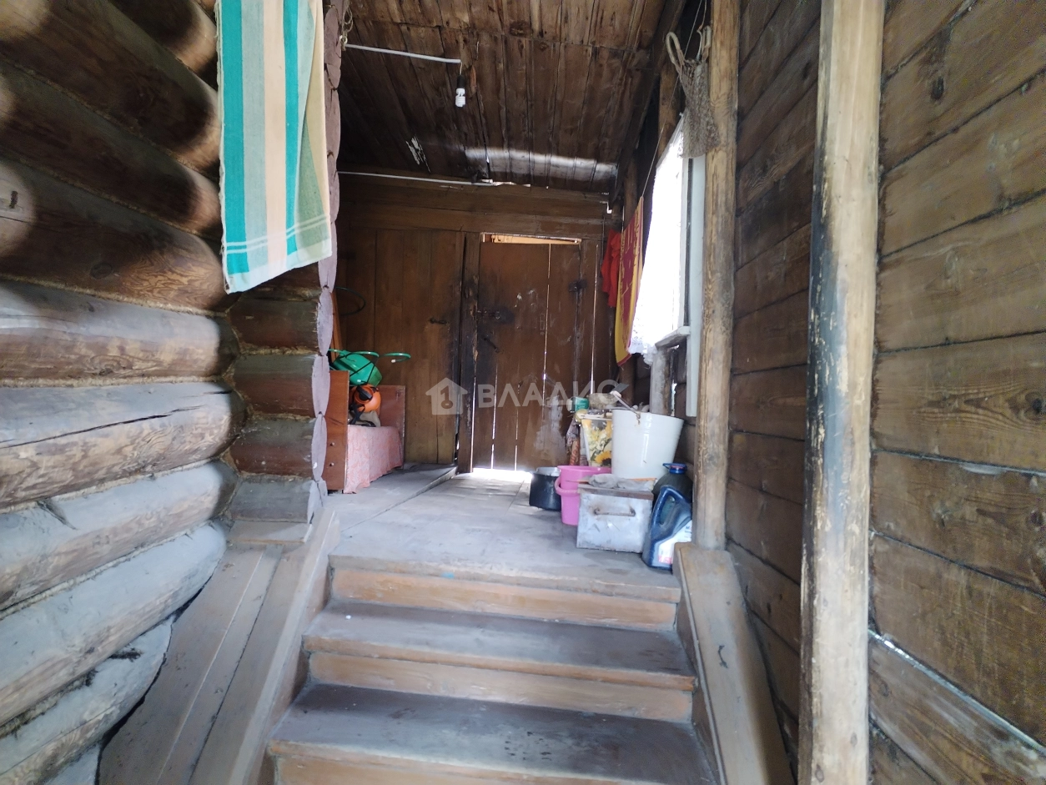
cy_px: 392
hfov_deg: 61.7
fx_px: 876
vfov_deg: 48.2
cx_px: 523
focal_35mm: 29
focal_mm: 4.75
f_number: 1.8
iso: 811
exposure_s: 1/21.9
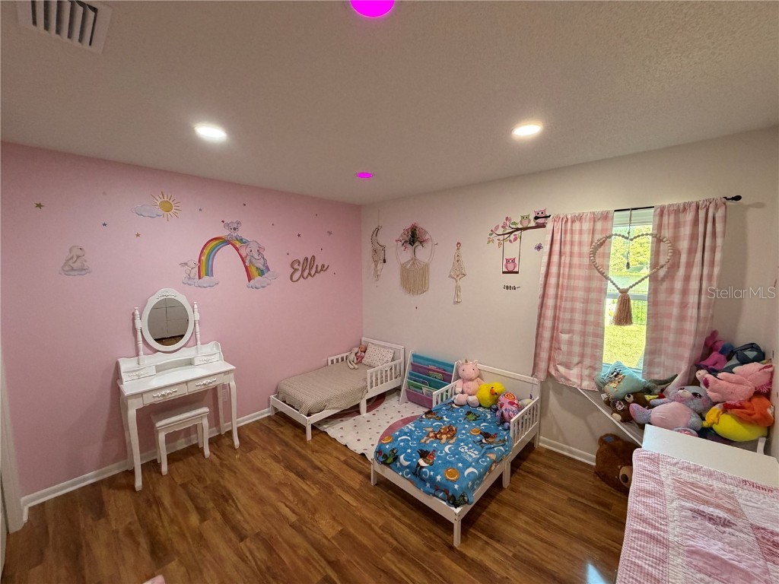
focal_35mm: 14
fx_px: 315
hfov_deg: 102.1
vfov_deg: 85.7
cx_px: 390
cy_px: 292
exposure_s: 1/83
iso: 320
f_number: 2.2
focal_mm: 2.22
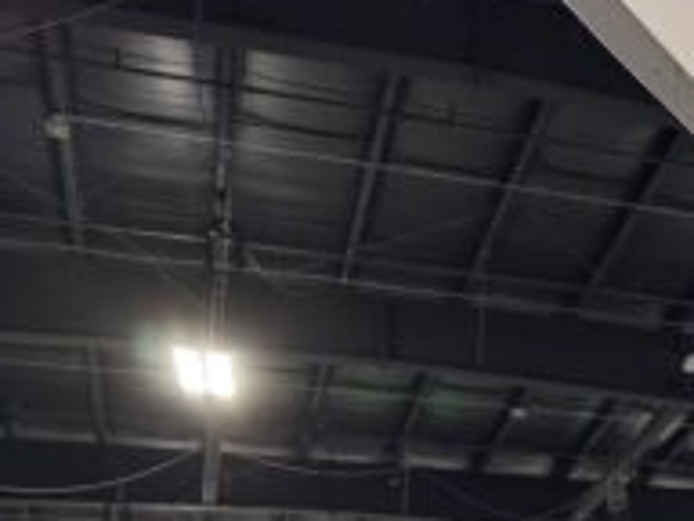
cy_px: 803
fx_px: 1504
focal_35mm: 75
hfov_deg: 22.4
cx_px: 969
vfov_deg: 17.5
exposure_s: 1/60
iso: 500
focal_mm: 6.76
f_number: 1.78
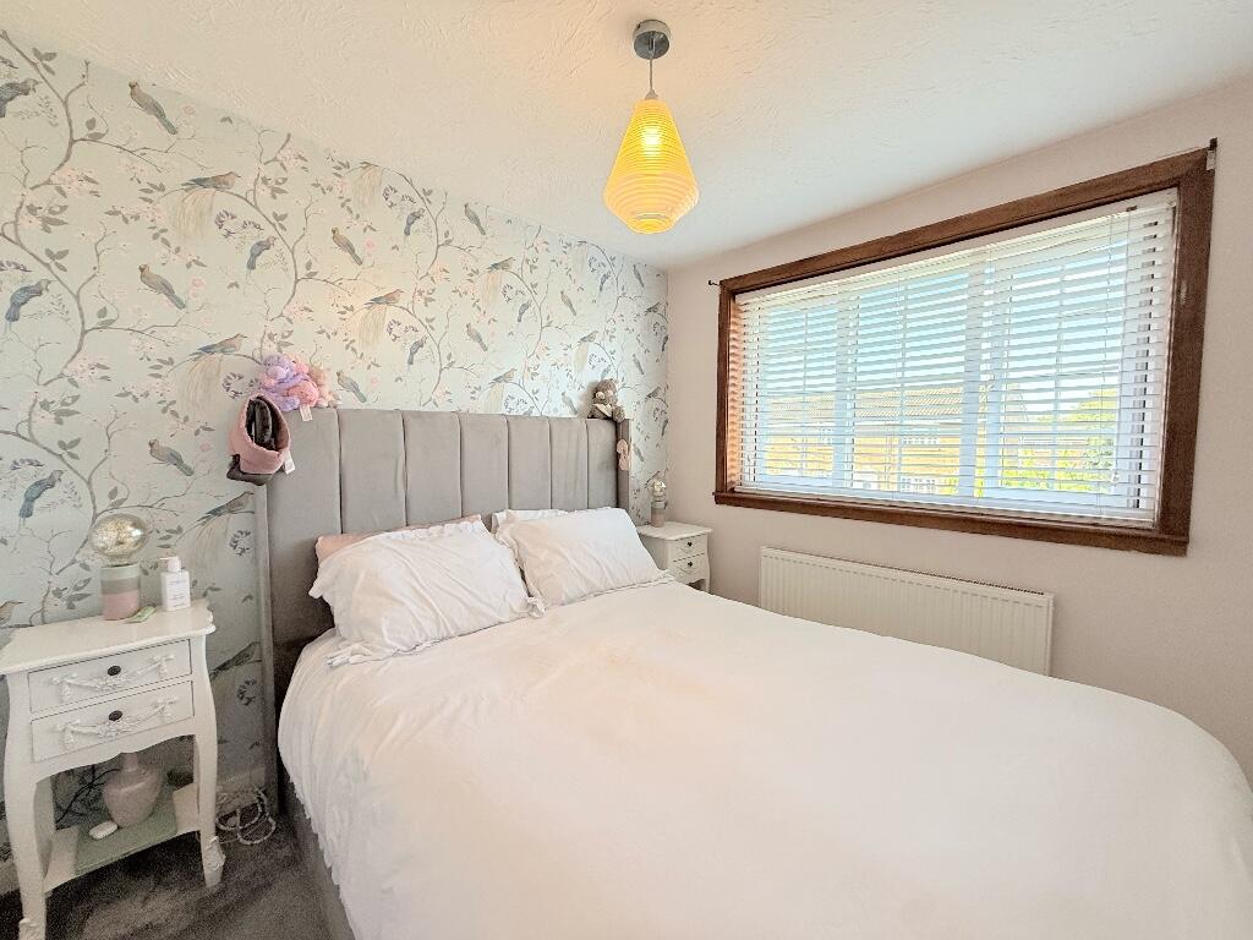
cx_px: 626
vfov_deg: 85.7
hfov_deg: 102.1
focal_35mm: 14
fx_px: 507
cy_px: 470
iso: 100
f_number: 2.2
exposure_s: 1/99
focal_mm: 2.22
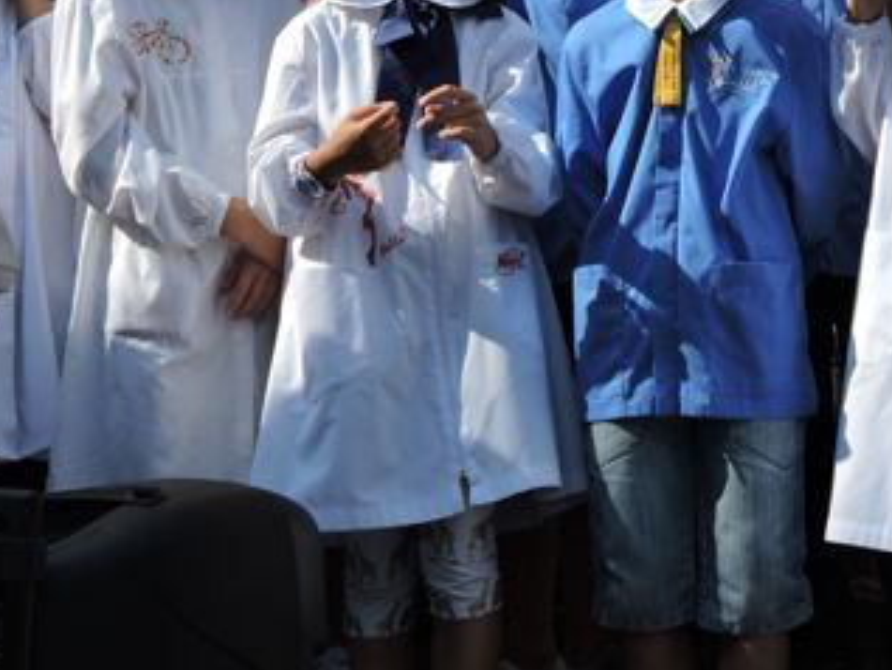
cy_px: 17
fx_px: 2604
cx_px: 881
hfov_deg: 18.9
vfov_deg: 14.4
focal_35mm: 101
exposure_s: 1/800
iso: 100
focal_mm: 9
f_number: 4
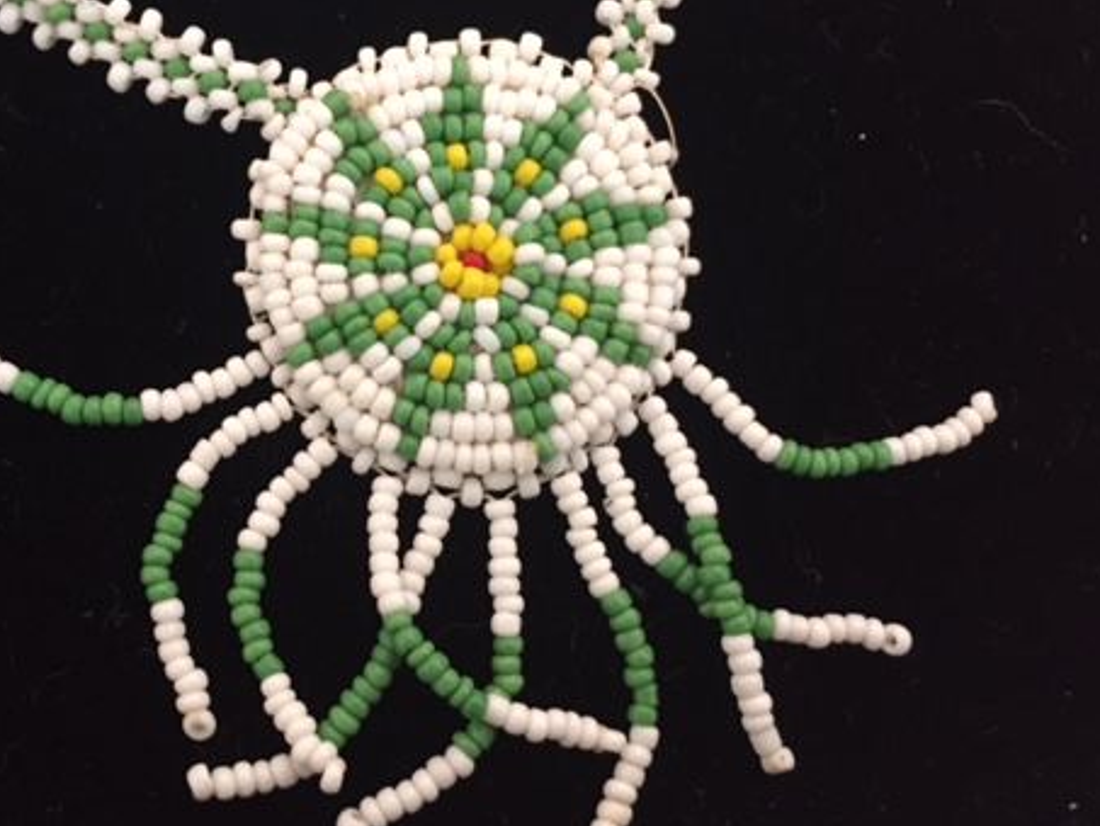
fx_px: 1303
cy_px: 384
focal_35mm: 41
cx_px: 376
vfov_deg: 35.1
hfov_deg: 45.2
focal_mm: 4.15
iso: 320
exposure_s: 1/33
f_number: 2.2
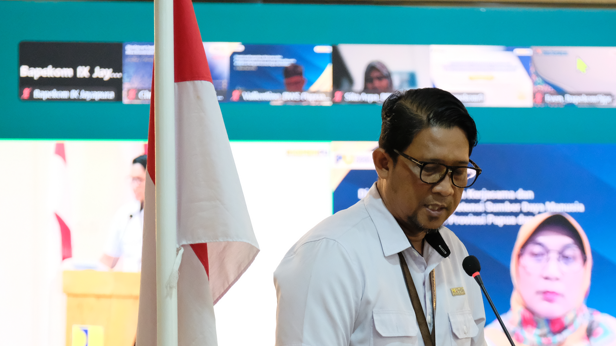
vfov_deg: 4.2
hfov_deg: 7.5
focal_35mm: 286
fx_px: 4672
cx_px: 406
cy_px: 275
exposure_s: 1/210
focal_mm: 119.2
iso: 6400
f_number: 2.8
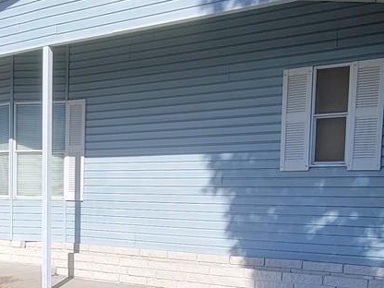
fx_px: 555
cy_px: 239
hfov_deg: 36.7
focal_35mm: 50
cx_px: 68
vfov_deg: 28.4
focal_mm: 2.2
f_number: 2.2
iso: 50
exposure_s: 1/1576
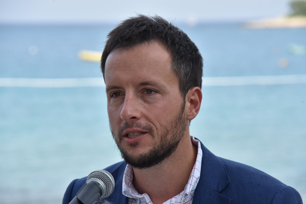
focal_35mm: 220
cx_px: 153
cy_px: 102
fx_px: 1869
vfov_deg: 6.2
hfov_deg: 9.4
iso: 500
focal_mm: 220
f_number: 10
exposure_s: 1/400
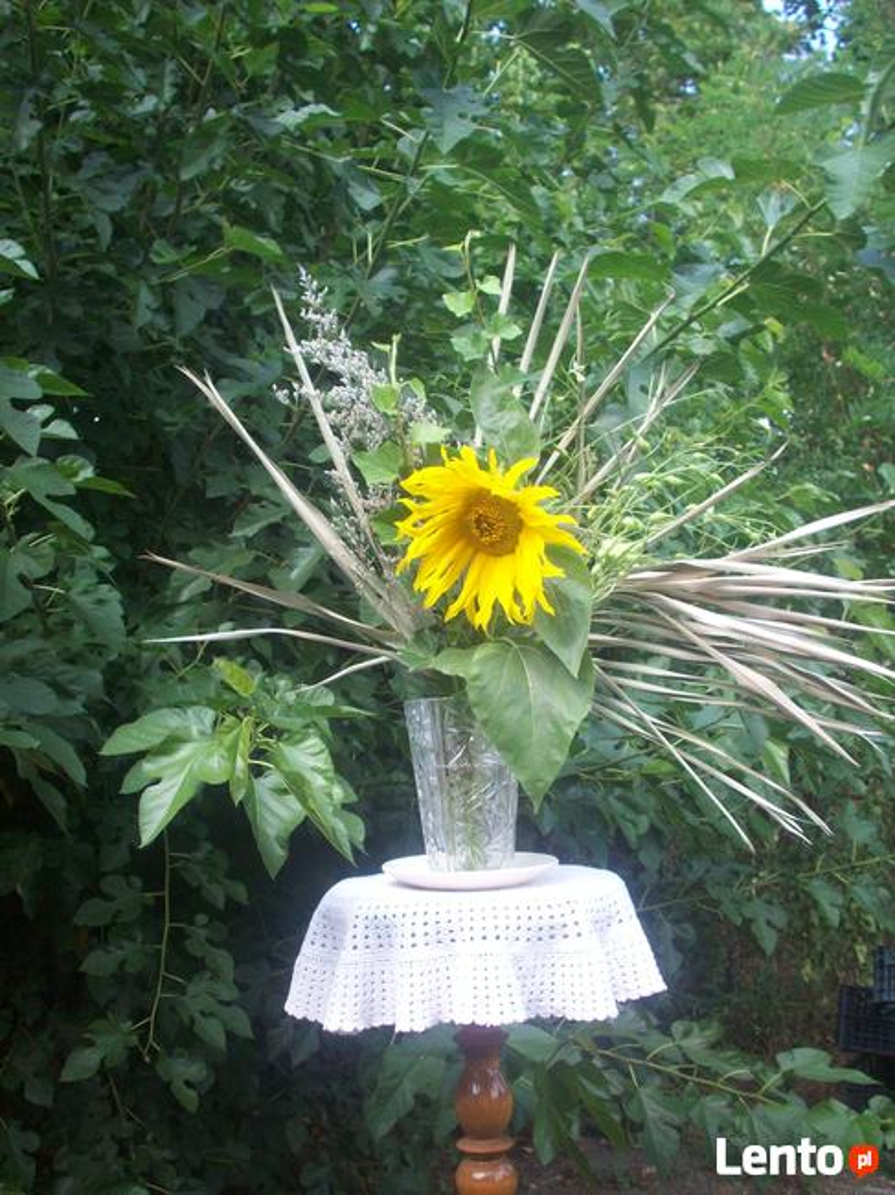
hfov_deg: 38.6
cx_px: 448
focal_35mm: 37
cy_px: 598
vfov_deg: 50.2
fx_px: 1276
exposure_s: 1/149
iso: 80
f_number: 2.8
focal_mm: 6.2
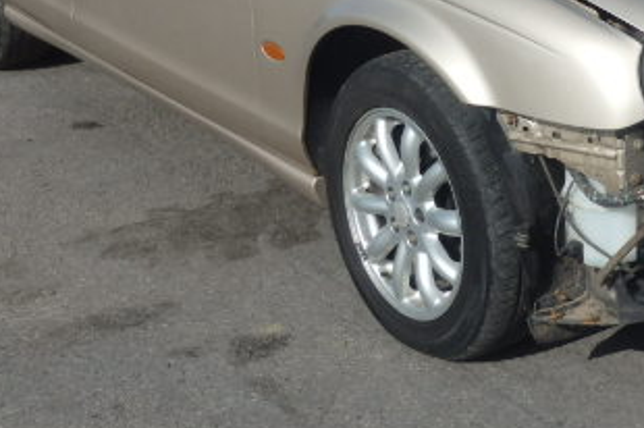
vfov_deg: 15.5
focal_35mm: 86
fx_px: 1537
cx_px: 551
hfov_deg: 23.2
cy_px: -25
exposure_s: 1/125
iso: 125
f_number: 13
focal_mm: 7.3
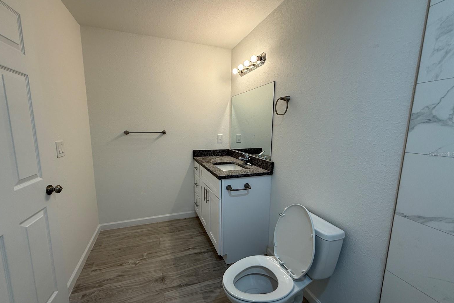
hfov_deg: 100.4
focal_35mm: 15
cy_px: 154
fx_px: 189
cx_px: 222
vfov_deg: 77.3
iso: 64
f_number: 2.2
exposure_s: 1/120
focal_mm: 2.22
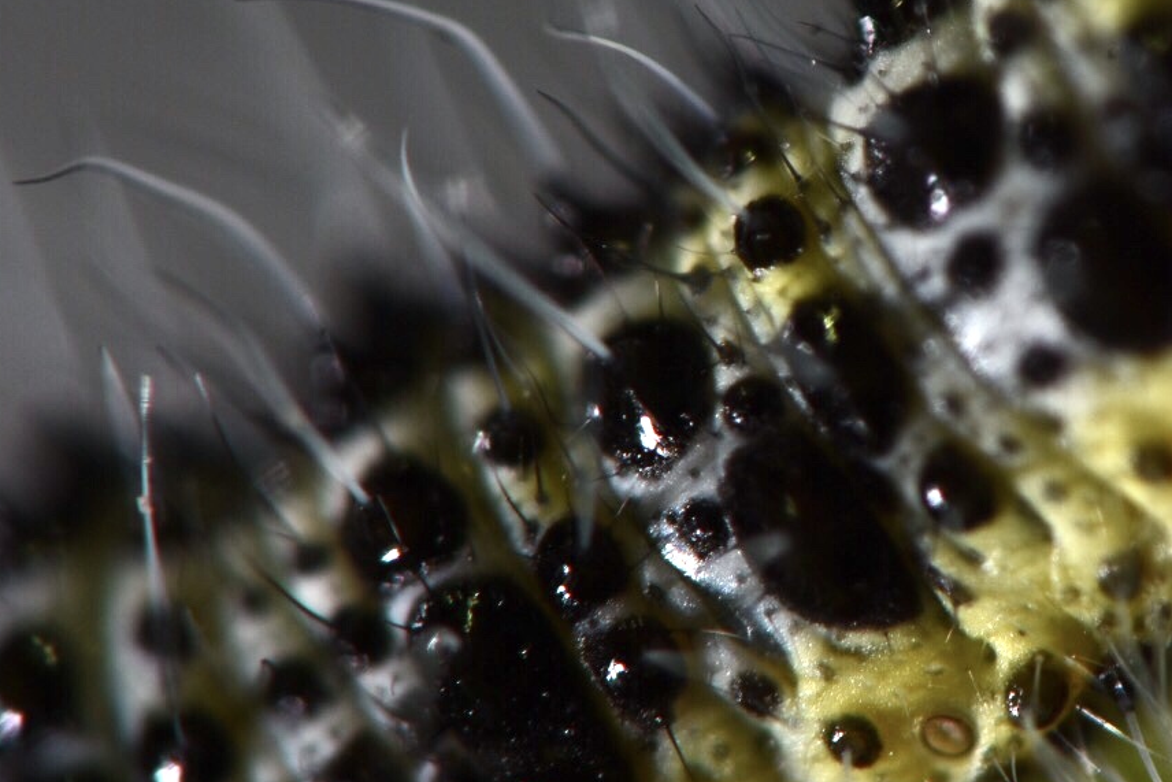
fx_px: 9701
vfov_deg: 4.6
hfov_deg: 6.9
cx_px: 858
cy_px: 462
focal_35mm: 298
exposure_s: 1/60
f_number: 25
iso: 160
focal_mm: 105
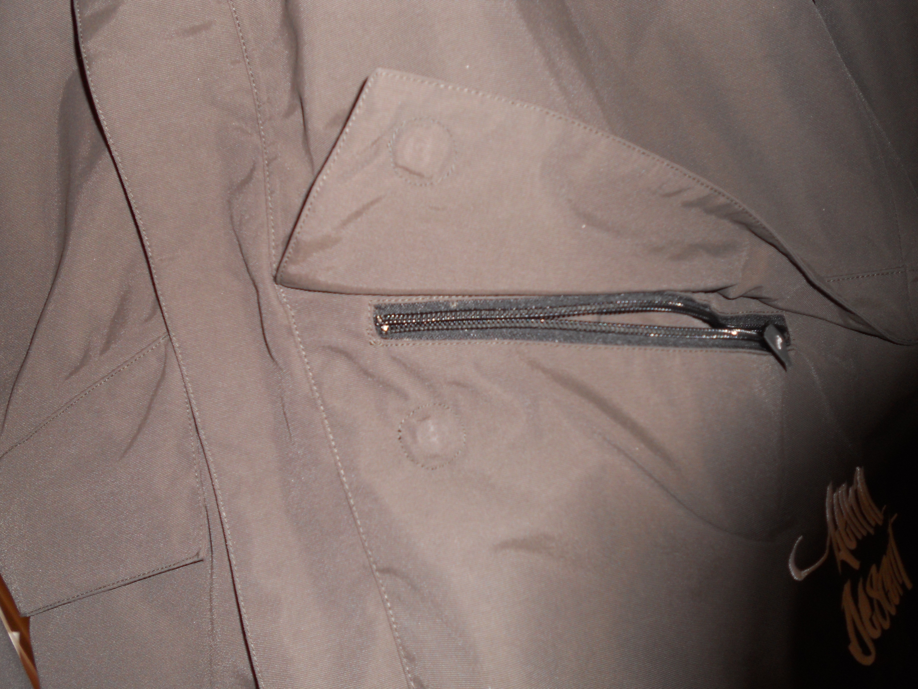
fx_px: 849
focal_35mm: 32
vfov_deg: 44.2
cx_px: 459
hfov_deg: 56.8
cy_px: 344
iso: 80
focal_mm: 5.8
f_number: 3.5
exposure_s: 1/25
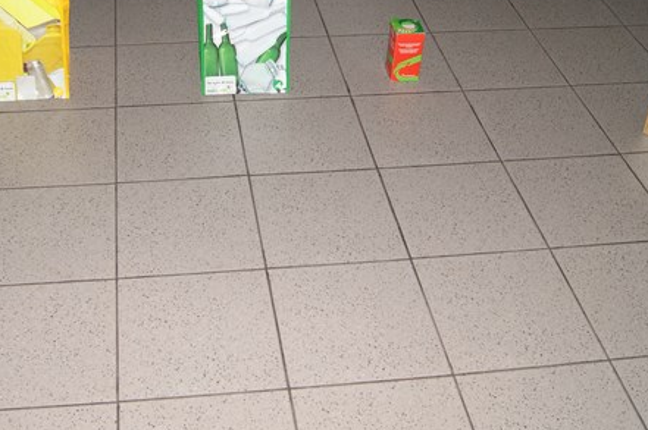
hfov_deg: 40.0
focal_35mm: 49
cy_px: 134
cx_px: 234
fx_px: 881
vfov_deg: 27.2
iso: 400
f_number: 5.6
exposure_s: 1/60
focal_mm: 18
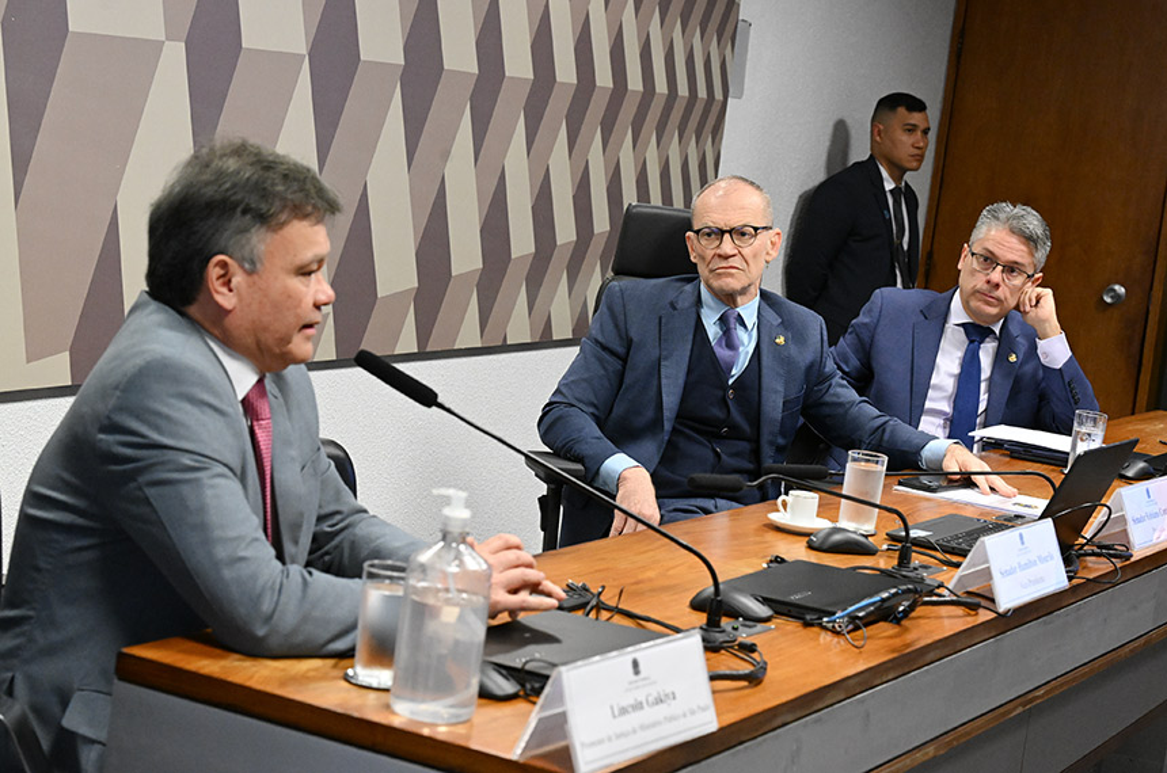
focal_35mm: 70
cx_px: 584
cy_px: 386
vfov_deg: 19.4
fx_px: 2265
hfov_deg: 28.9
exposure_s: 1/100
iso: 6400
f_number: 7.1
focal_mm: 70
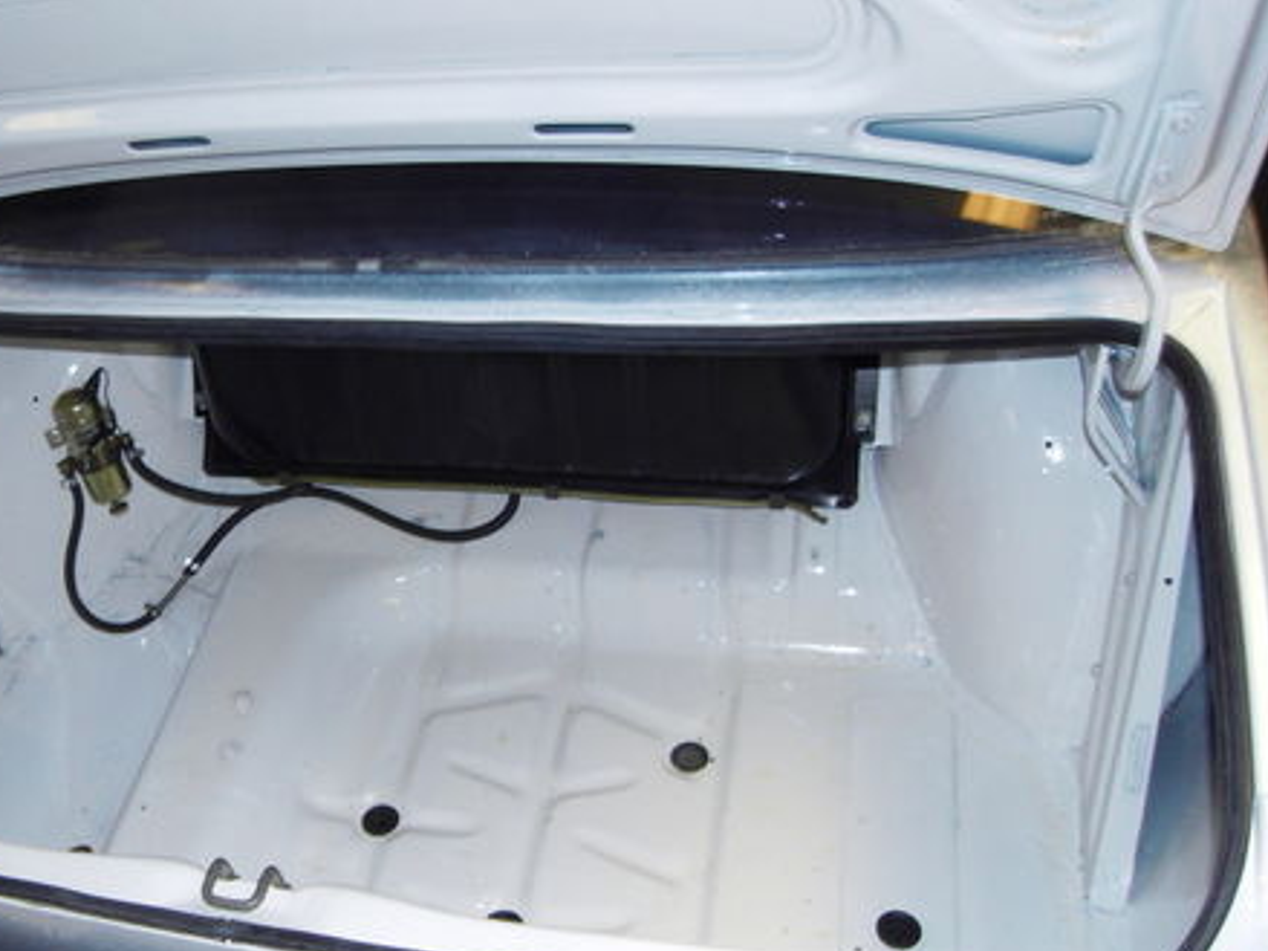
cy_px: 552
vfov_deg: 40.6
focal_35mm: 35
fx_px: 1282
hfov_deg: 51.6
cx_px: 419
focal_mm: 4.3
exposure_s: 1/40
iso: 100
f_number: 2.8
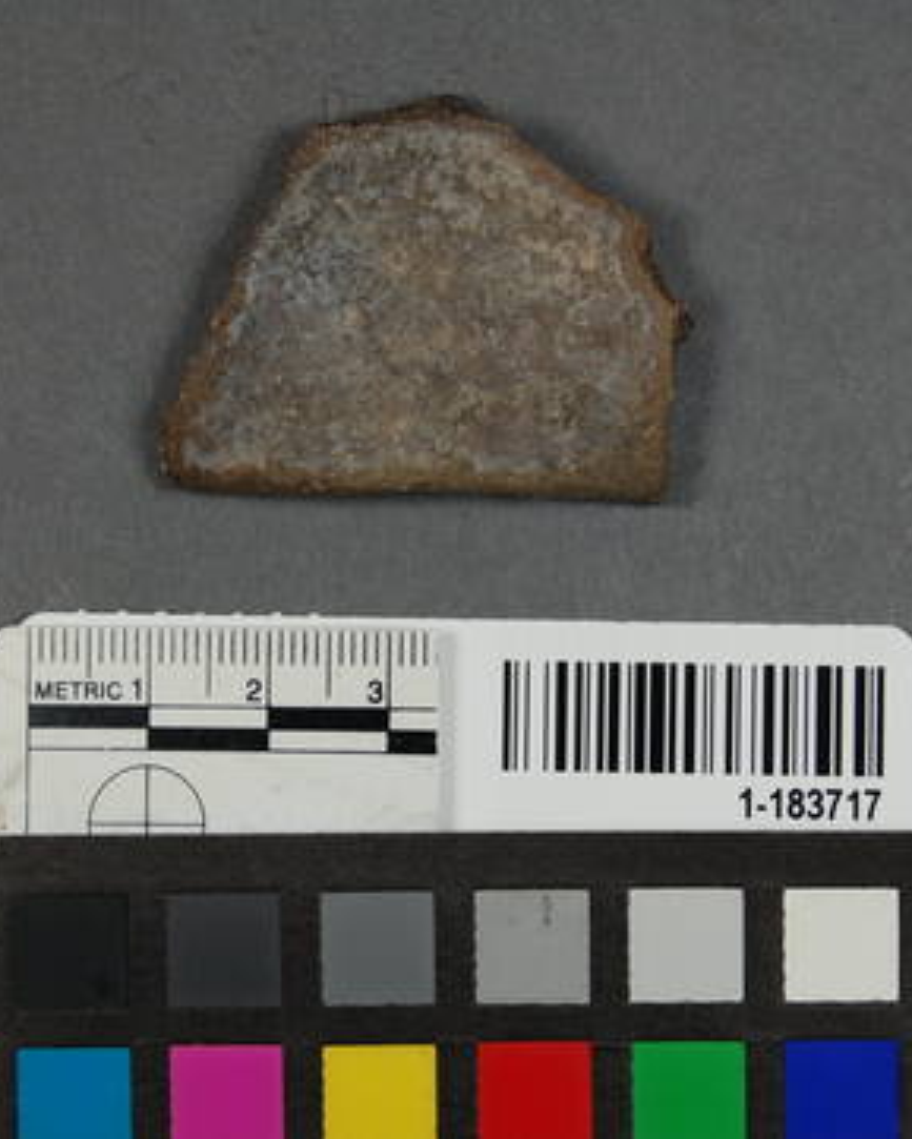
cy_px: 573
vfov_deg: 16.3
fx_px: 3970
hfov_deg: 13.1
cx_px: 491
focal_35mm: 118
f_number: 9
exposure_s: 1/60
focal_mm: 55
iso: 200
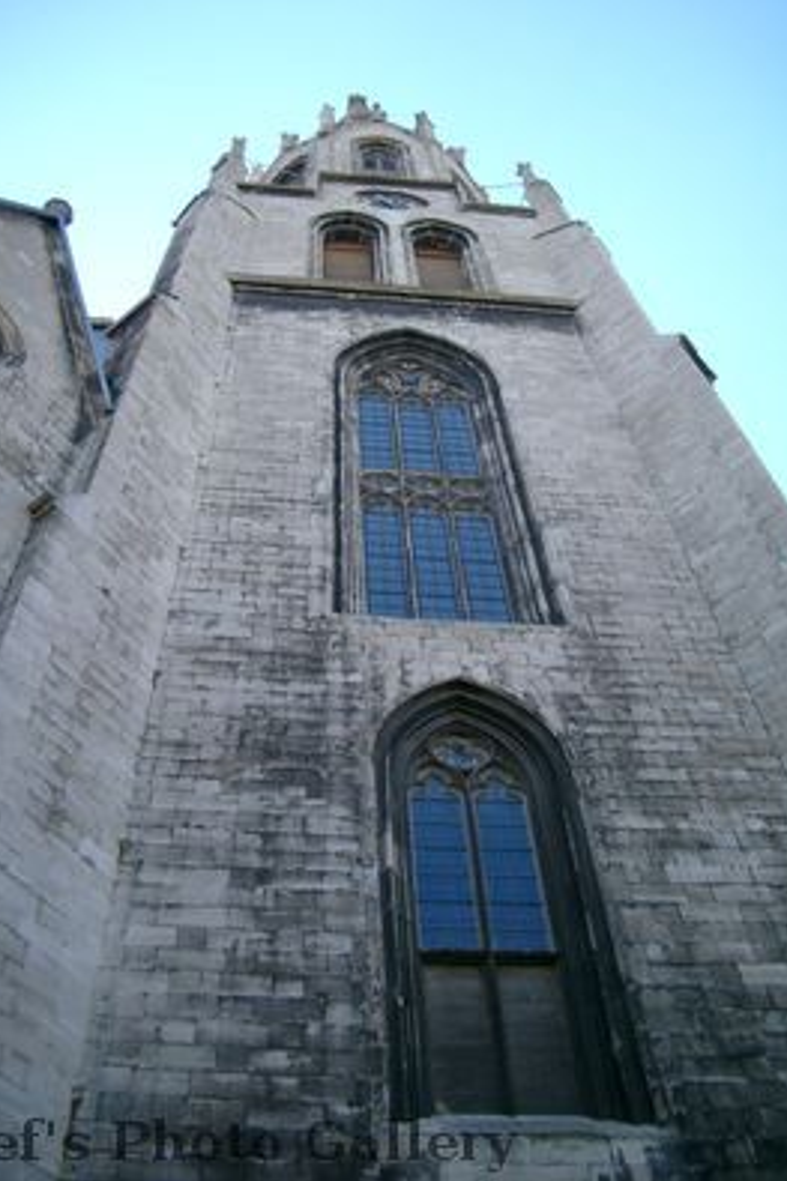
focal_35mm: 39
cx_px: 401
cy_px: 589
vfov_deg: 49.6
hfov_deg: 34.2
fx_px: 1280
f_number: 2.6
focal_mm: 7.6
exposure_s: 1/800
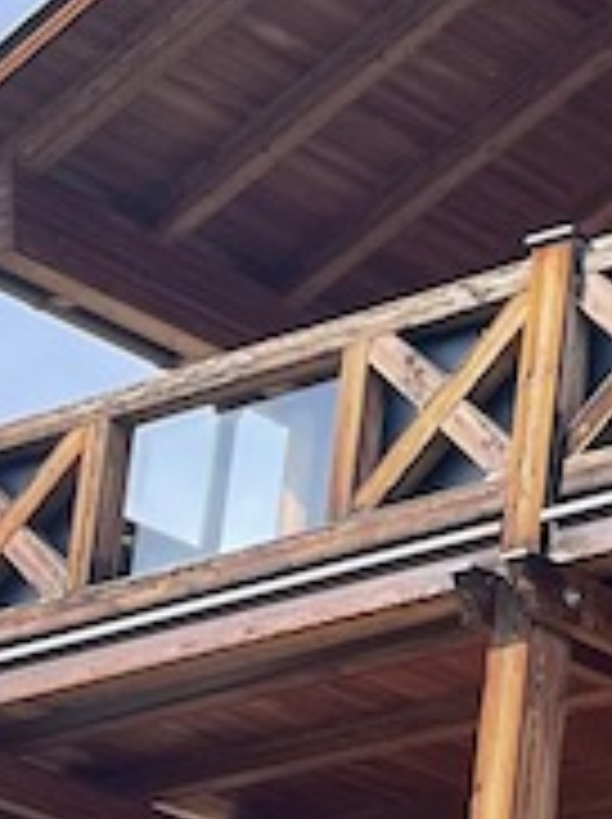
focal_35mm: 162
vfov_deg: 11.9
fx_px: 3828
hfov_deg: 8.3
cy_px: 999
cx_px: 1539
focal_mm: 5.1
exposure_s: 1/1175
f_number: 1.6
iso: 32
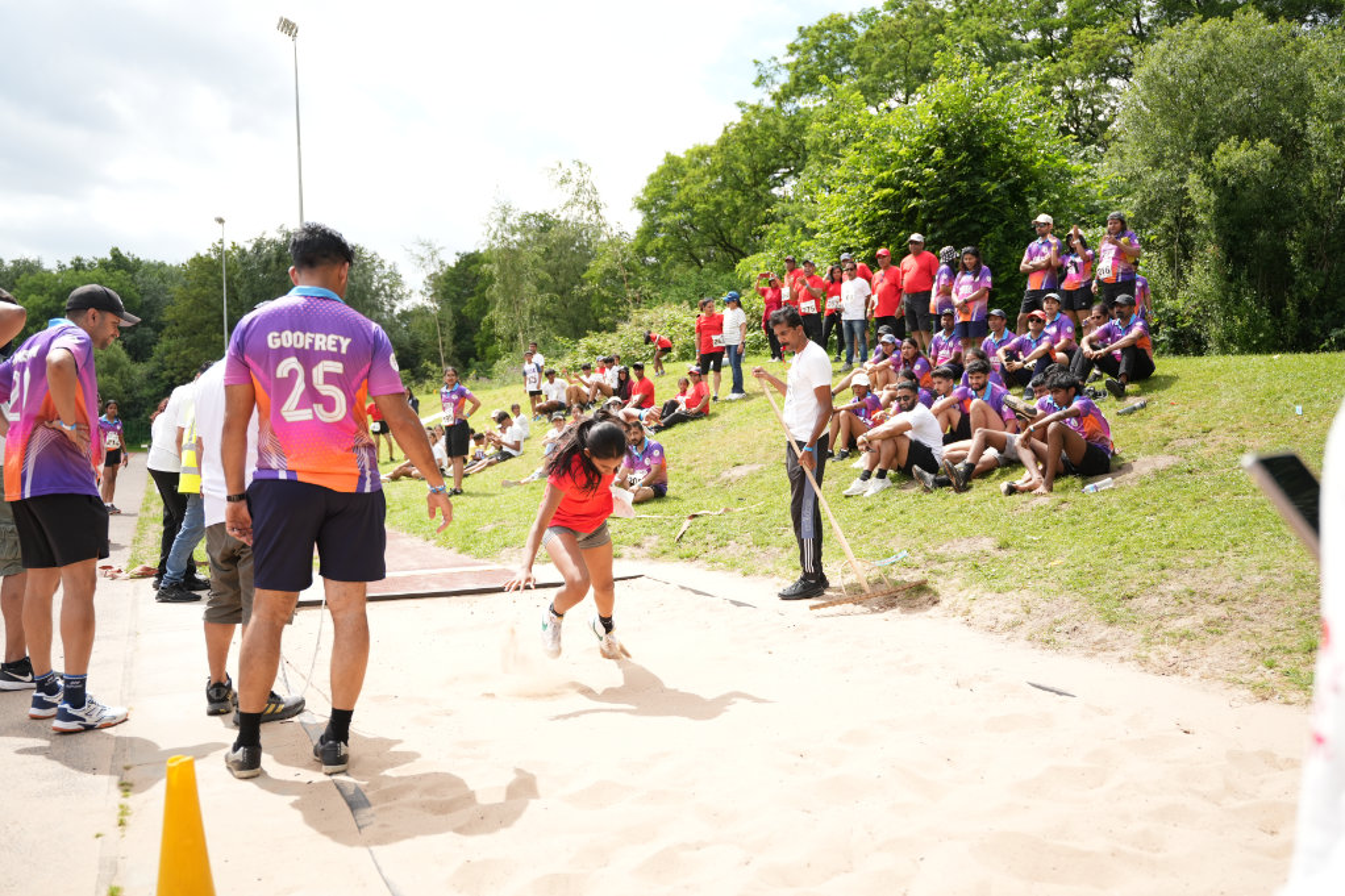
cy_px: 448
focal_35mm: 31
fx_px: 1173
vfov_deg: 41.8
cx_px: 672
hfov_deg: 59.7
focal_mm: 31.4
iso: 250
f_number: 2.8
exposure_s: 1/2000
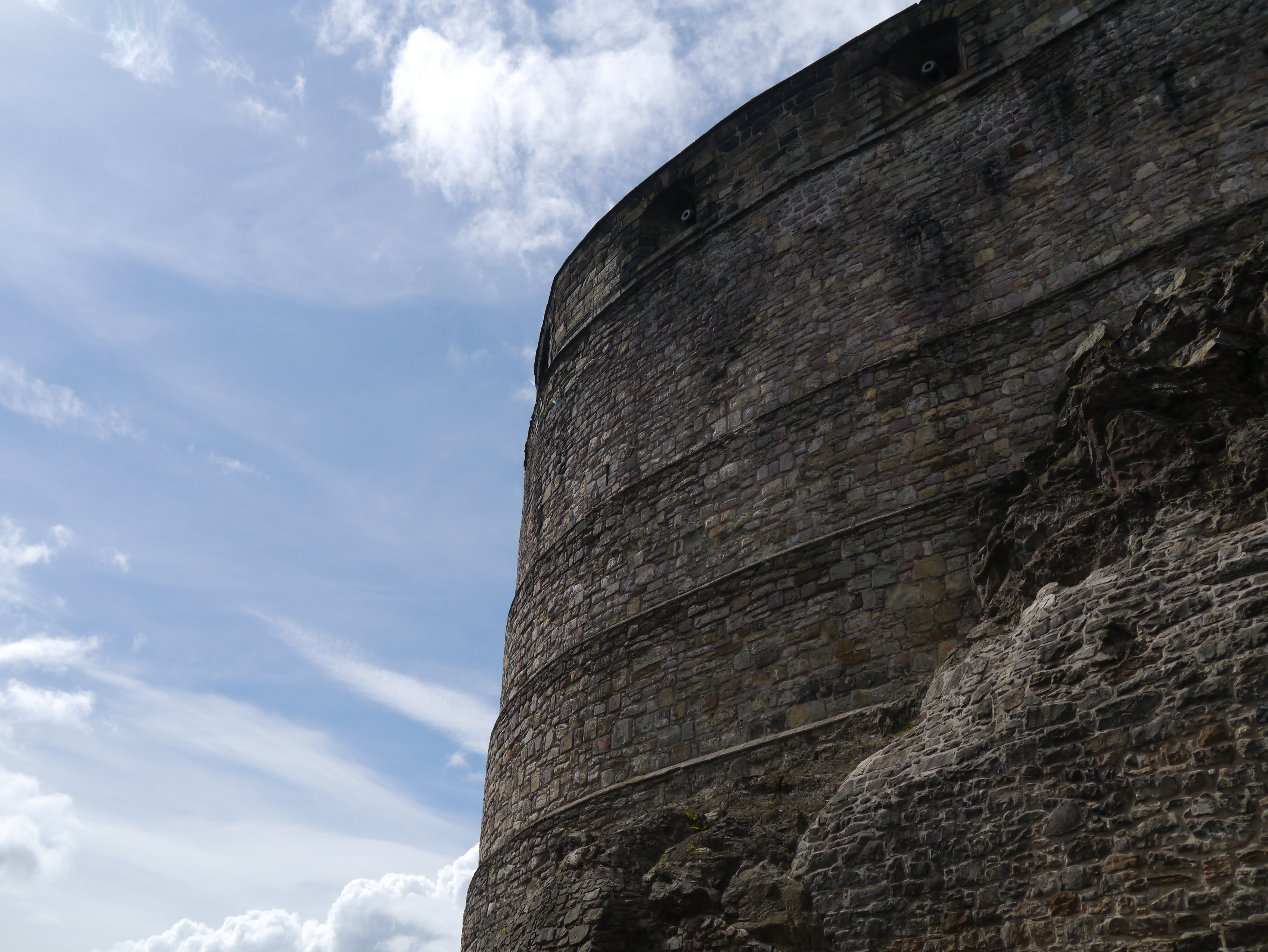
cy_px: 476
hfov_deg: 53.9
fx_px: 1246
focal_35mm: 34
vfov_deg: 41.8
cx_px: 634
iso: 400
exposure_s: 1/4000
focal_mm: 17
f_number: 5.6
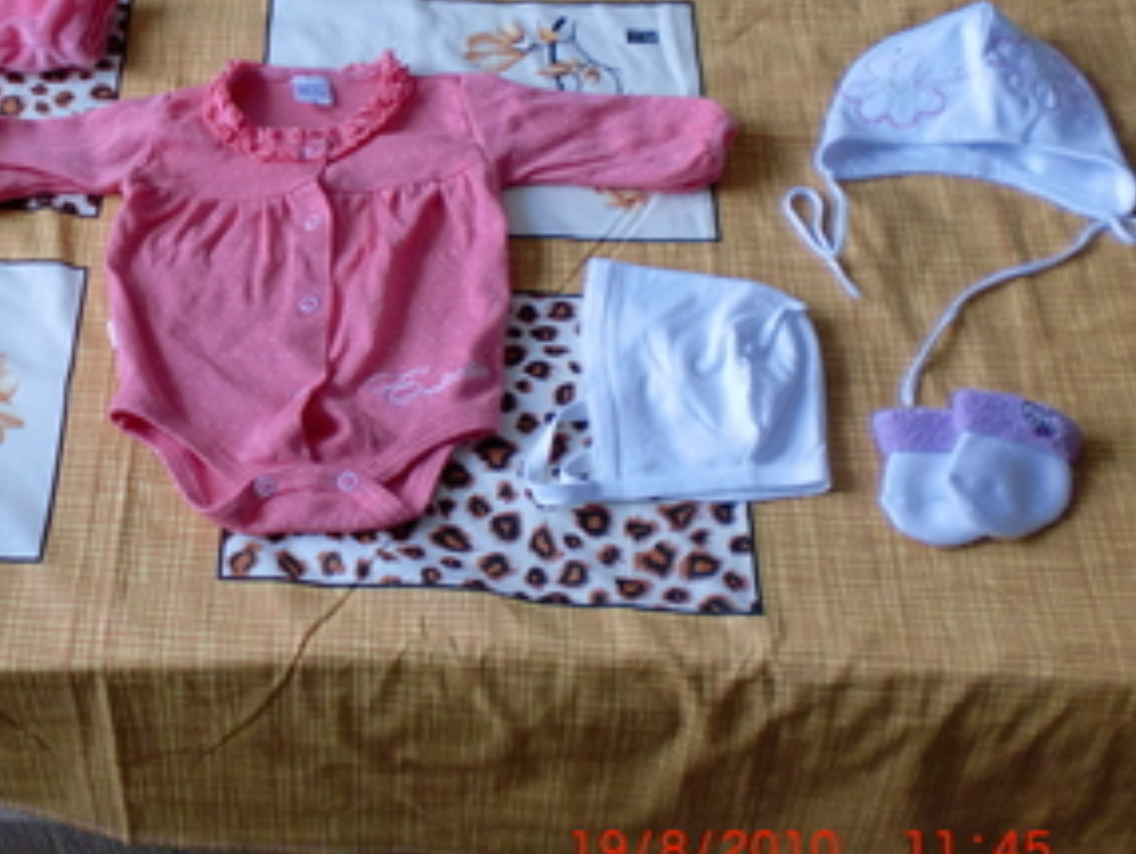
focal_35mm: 55
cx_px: 274
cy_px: 314
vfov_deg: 26.5
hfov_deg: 34.1
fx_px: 1806
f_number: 3.1
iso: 160
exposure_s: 1/60
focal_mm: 6.3
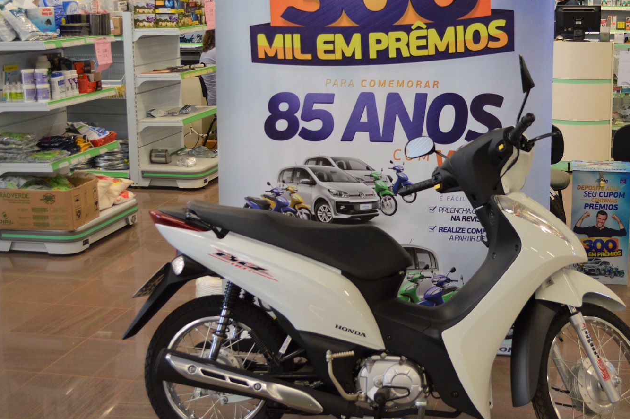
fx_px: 944
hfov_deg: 36.5
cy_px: 130
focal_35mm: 54
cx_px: 418
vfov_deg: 24.8
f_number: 4
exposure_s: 1/50
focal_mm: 24
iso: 400
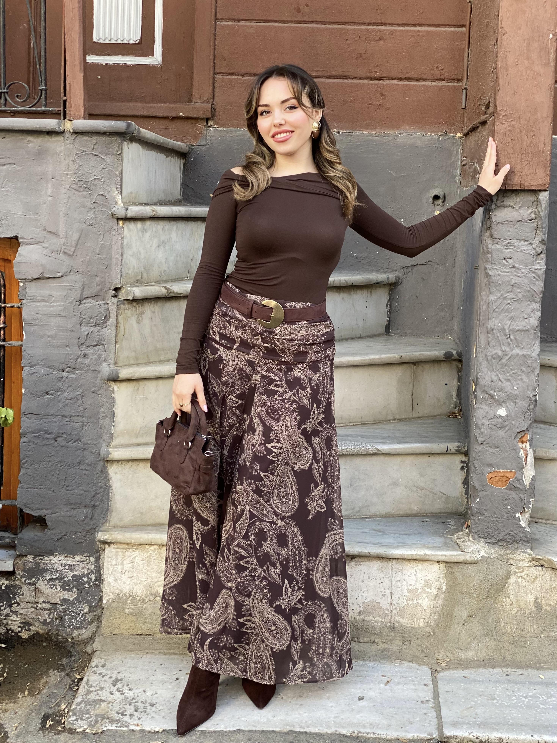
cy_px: 372
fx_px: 1116
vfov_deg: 36.8
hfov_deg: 28.0
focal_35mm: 52
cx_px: 278
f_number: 2
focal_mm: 6
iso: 40
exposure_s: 1/122
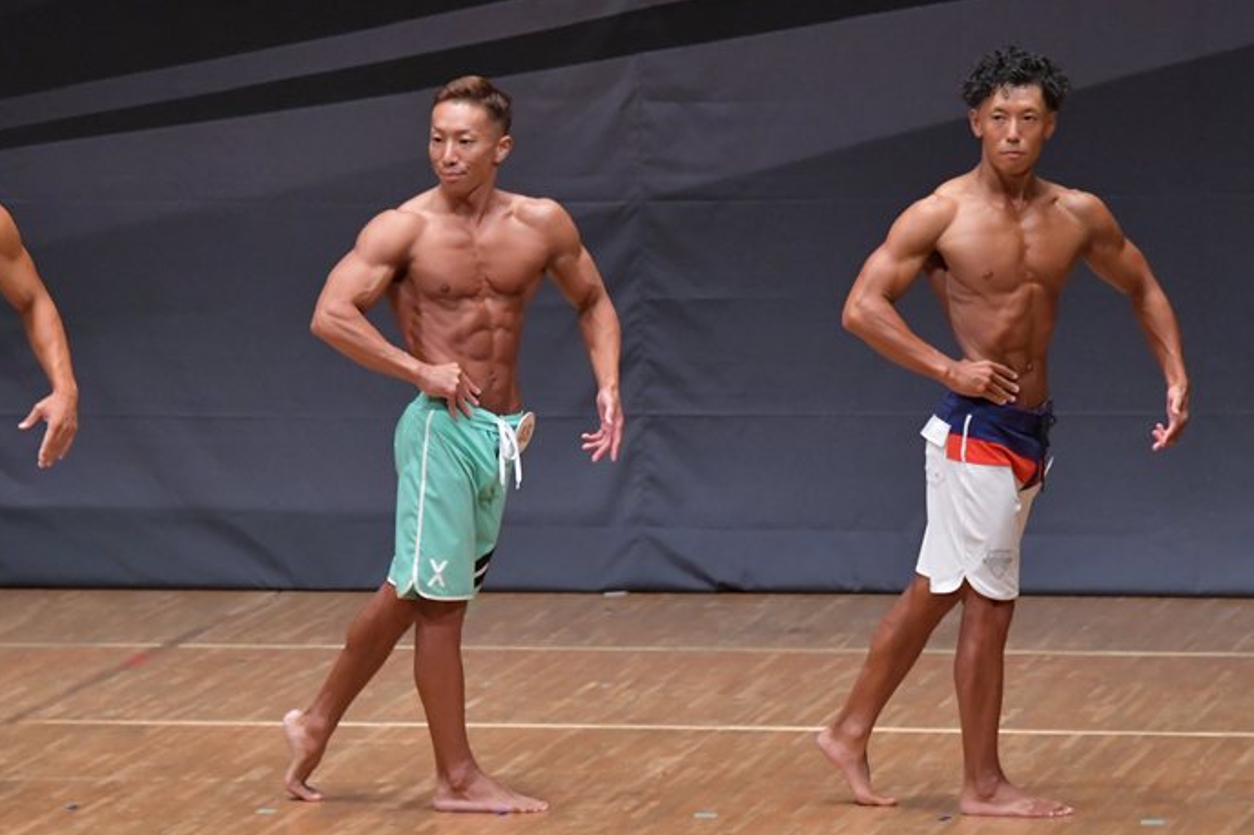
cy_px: 450
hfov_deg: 6.8
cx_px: 579
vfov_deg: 4.5
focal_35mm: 304
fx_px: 10584
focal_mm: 180
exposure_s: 1/400
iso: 6400
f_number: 5.6
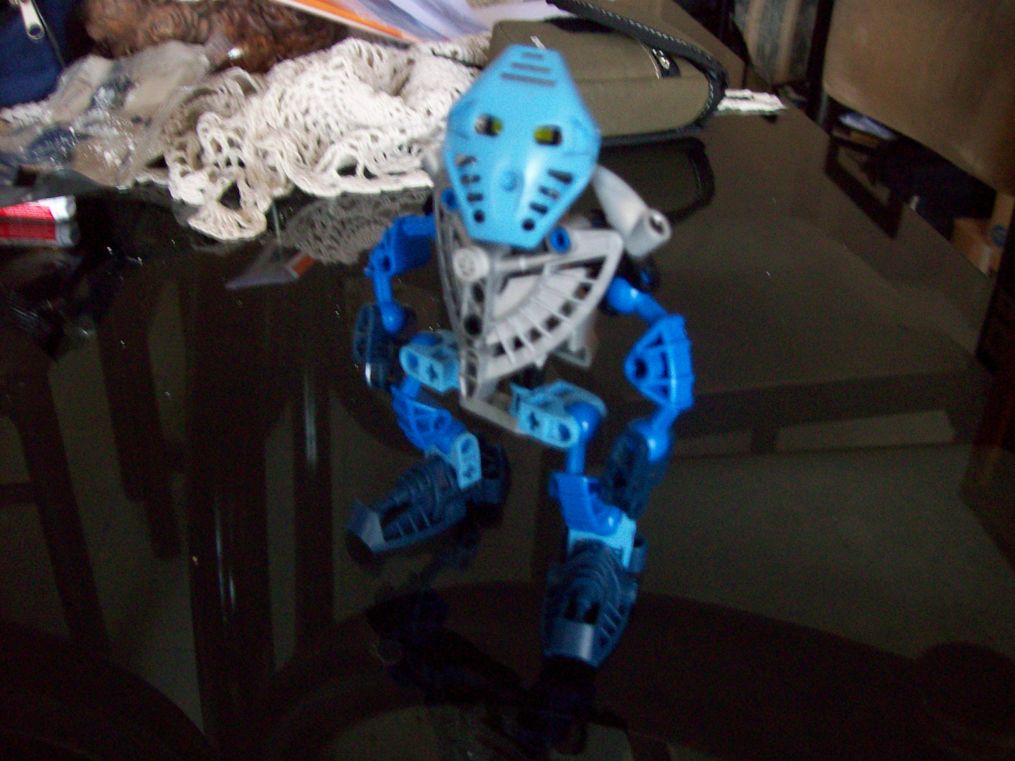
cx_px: 508
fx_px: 1056
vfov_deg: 39.7
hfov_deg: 51.4
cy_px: 380
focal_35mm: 36
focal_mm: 6
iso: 160
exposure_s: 1/8
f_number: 2.7
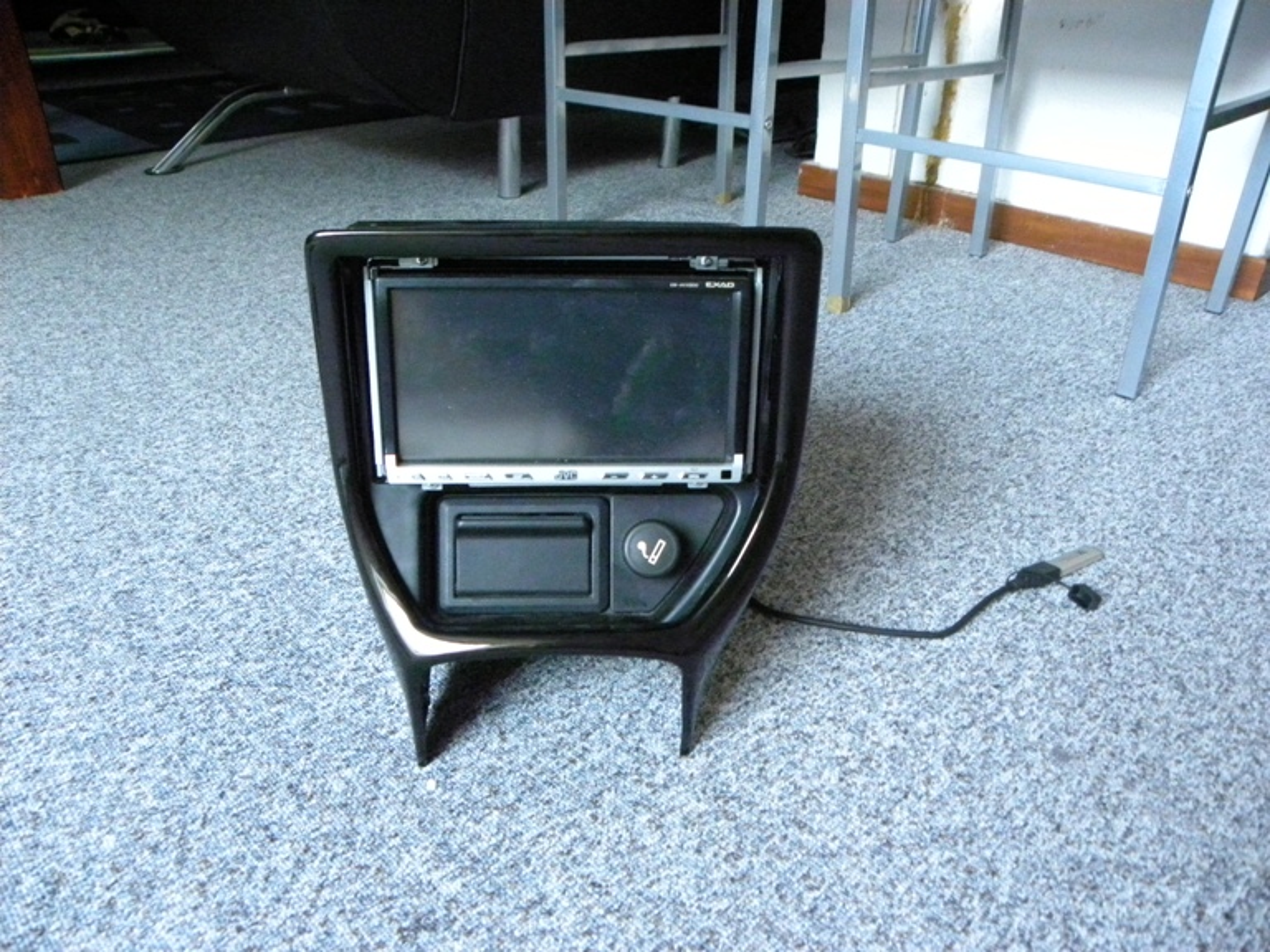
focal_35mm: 26
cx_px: 635
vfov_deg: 53.1
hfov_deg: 67.3
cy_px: 476
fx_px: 954
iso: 800
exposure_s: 1/32
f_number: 2.8
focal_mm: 4.6
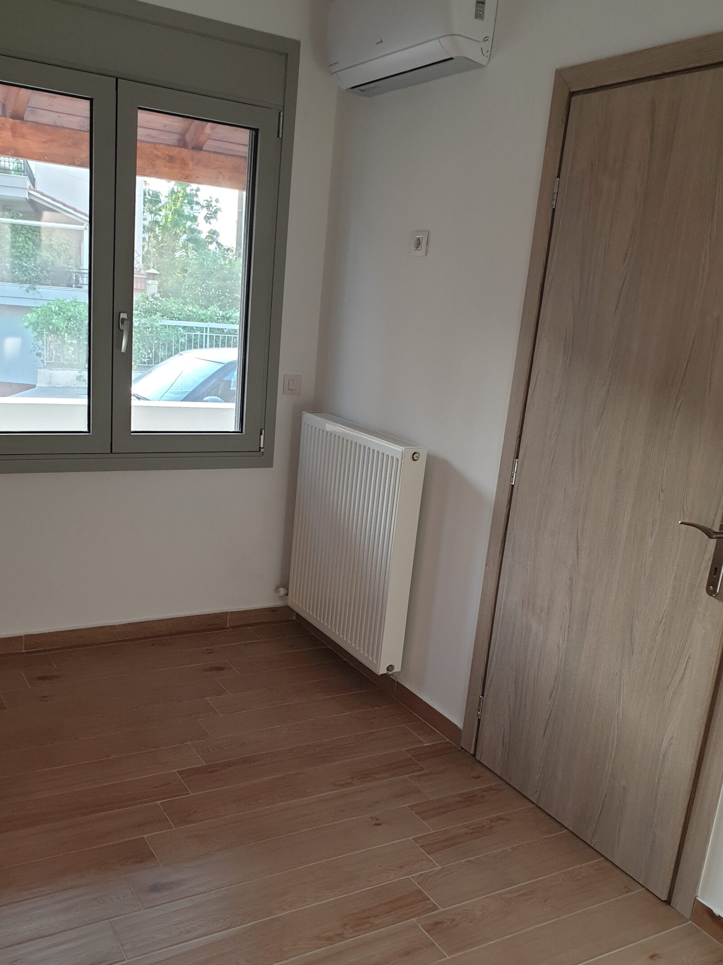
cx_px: 331
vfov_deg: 58.0
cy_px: 564
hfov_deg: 45.4
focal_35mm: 31
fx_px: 863
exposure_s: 1/50
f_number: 2.4
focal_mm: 4.3
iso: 160
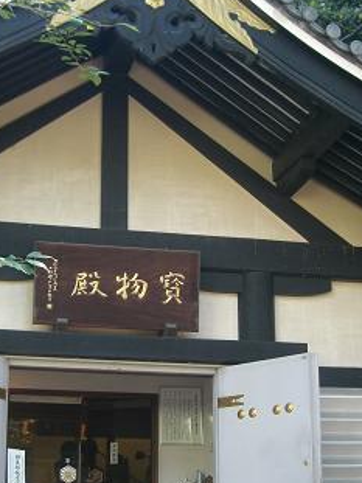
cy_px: 270
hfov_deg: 21.3
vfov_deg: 28.2
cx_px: 144
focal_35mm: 69
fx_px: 963
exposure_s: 1/60
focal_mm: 6.2
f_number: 2.7
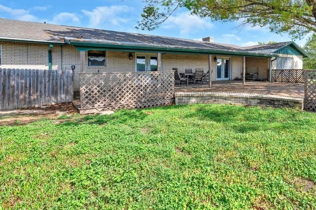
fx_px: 193
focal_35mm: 22
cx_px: 202
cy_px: 73
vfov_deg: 56.1
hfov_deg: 76.9
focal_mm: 14
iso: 100
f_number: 8
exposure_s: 1/200
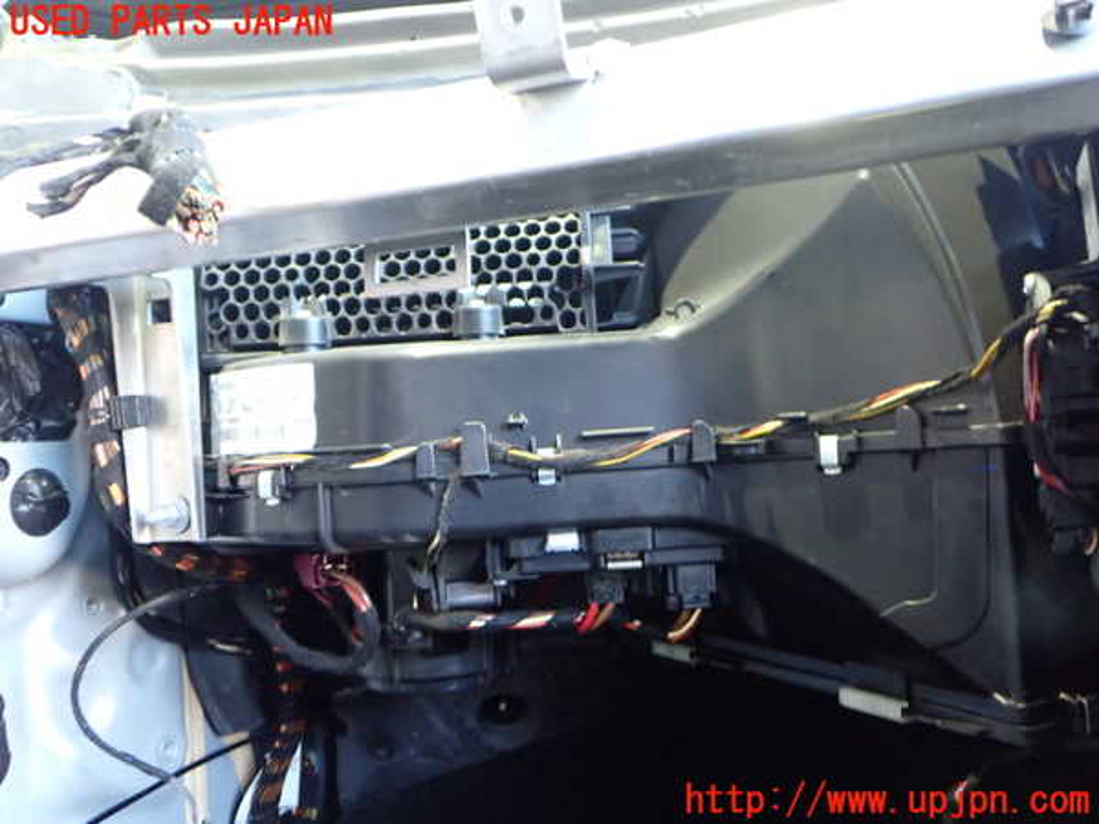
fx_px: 952
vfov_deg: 46.8
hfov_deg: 60.0
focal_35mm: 30
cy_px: 412
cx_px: 550
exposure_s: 1/20
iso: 800
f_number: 2.3
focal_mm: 5.4
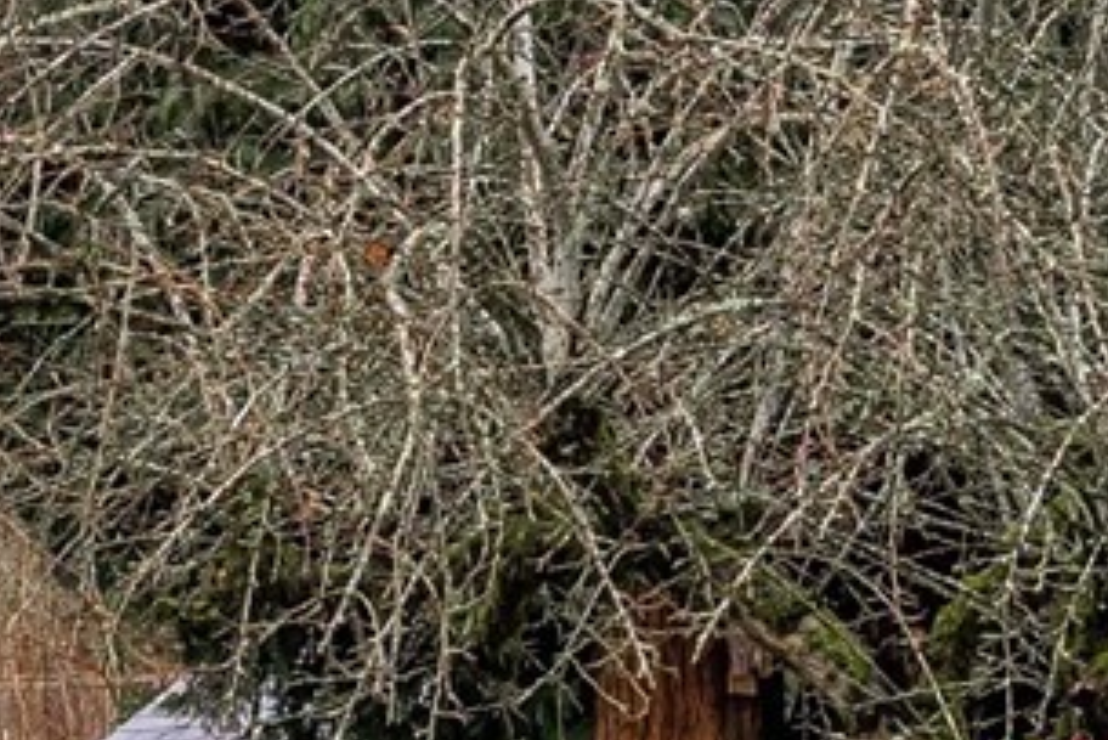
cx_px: -221
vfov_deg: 9.9
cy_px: 1152
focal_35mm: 134
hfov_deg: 14.8
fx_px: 4126
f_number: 7.1
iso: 400
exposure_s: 1/30
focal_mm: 24
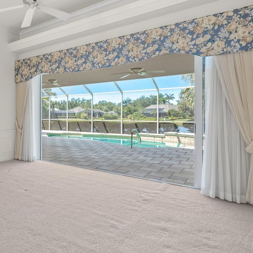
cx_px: 24
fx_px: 215
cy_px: 118
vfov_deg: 60.9
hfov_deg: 53.2
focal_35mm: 26
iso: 250
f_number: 6.3
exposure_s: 1/13
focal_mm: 16
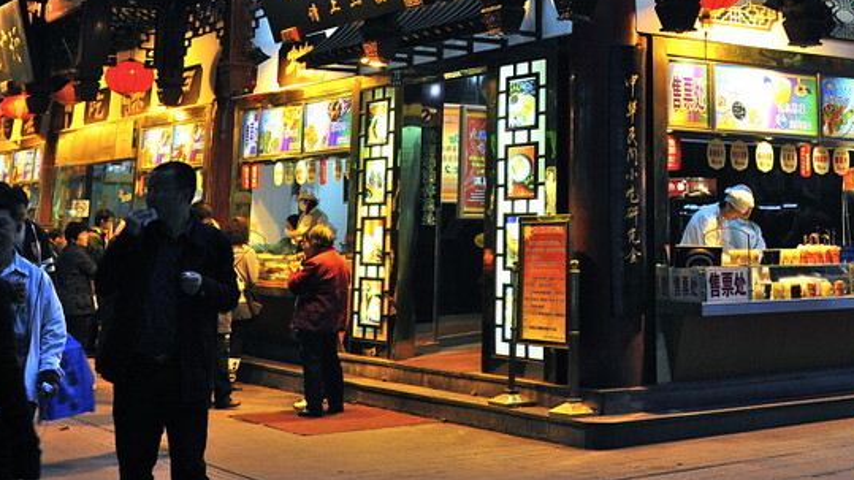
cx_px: 585
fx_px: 1268
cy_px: -126
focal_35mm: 56
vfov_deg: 19.9
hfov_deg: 36.7
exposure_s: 1/30
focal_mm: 24
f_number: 5.6
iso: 720
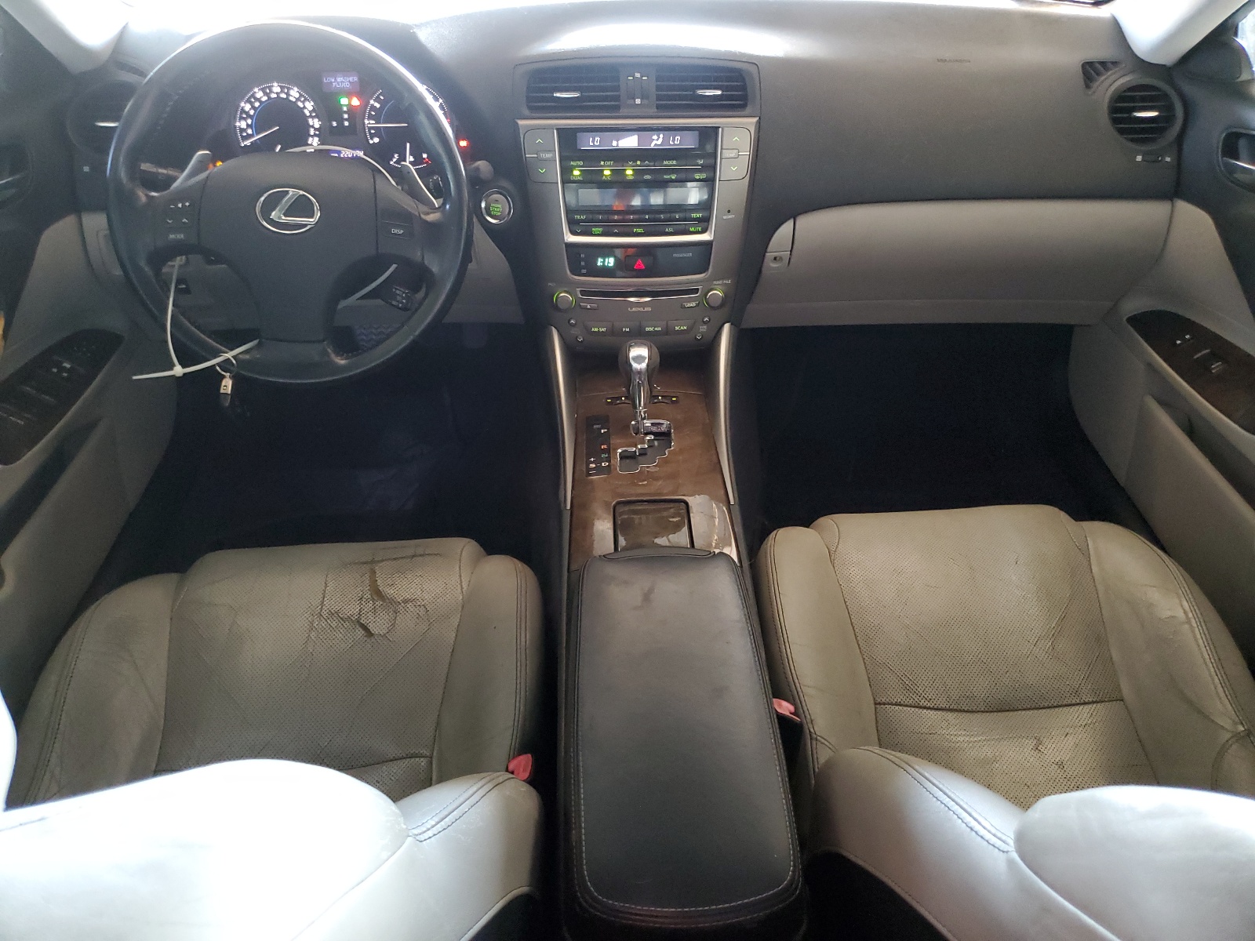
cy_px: 470
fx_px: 943
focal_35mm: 26
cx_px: 628
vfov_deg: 53.1
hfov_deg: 67.3
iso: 331
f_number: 1.5
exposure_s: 1/15
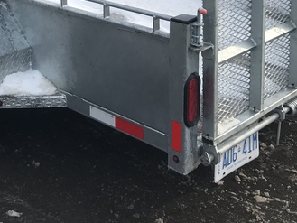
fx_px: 584
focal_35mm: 68
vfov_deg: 20.5
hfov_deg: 28.3
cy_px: -26
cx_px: 92
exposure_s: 1/2457
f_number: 1.8
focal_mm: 3.99
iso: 20
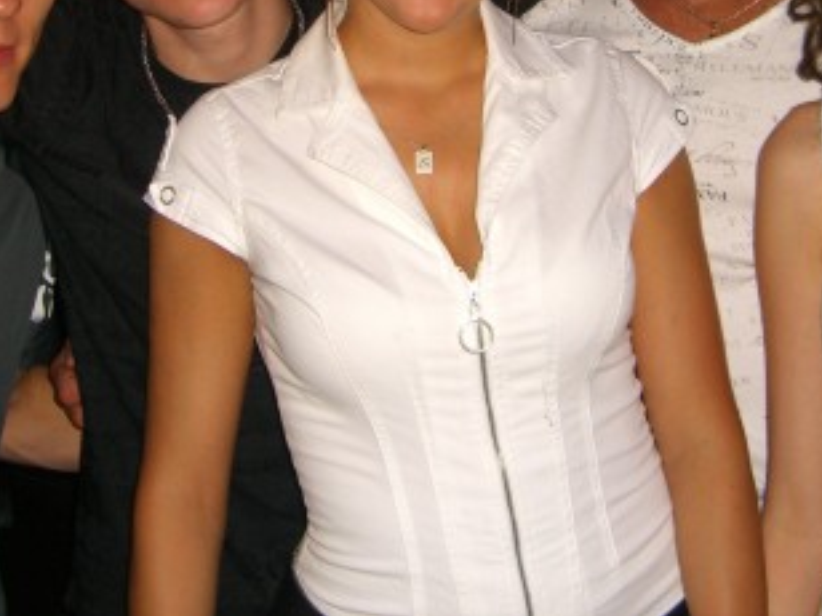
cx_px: 403
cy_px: 19
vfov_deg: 19.4
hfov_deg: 26.3
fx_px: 1757
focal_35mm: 74
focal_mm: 7.9
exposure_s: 1/60
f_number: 2.8
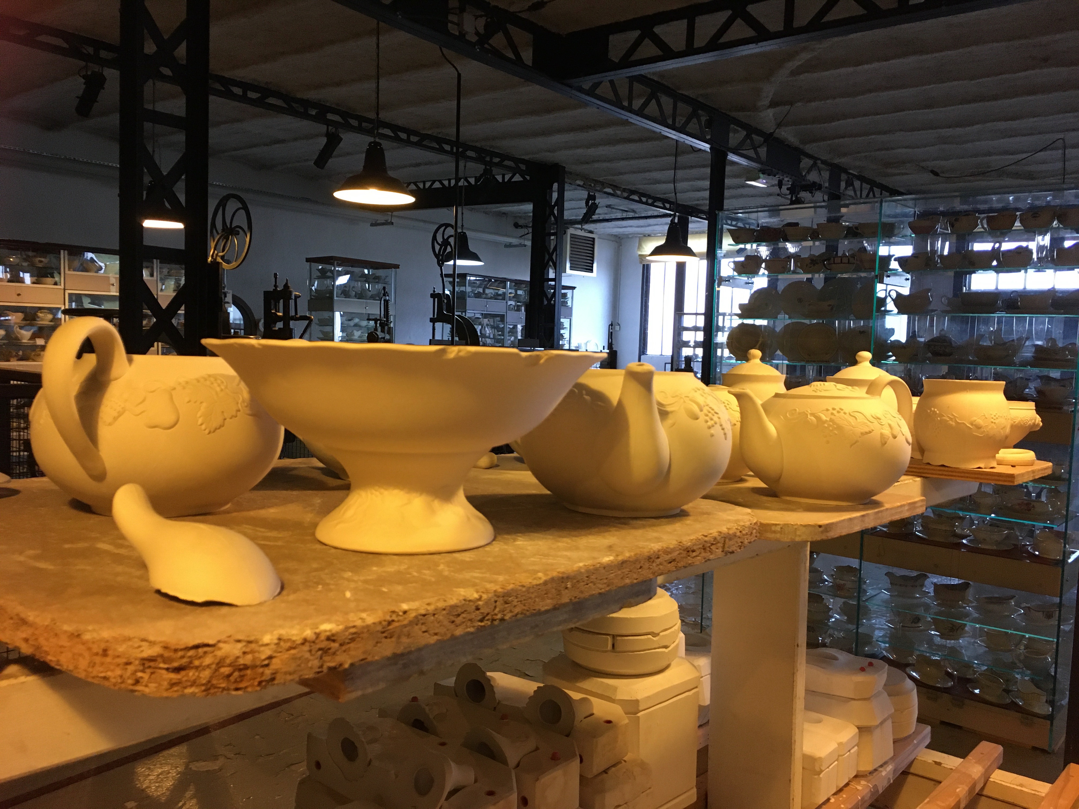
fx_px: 904
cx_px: 540
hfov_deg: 61.7
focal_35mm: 29
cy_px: 404
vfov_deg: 48.2
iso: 200
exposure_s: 1/25
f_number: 2.2
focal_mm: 4.15
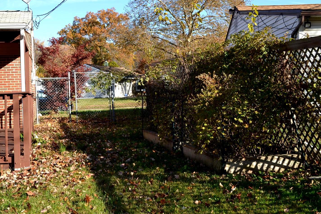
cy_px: 74
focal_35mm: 52
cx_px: 148
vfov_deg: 25.9
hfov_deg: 38.2
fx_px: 464
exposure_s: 1/200
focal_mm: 24
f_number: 7.1
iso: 100
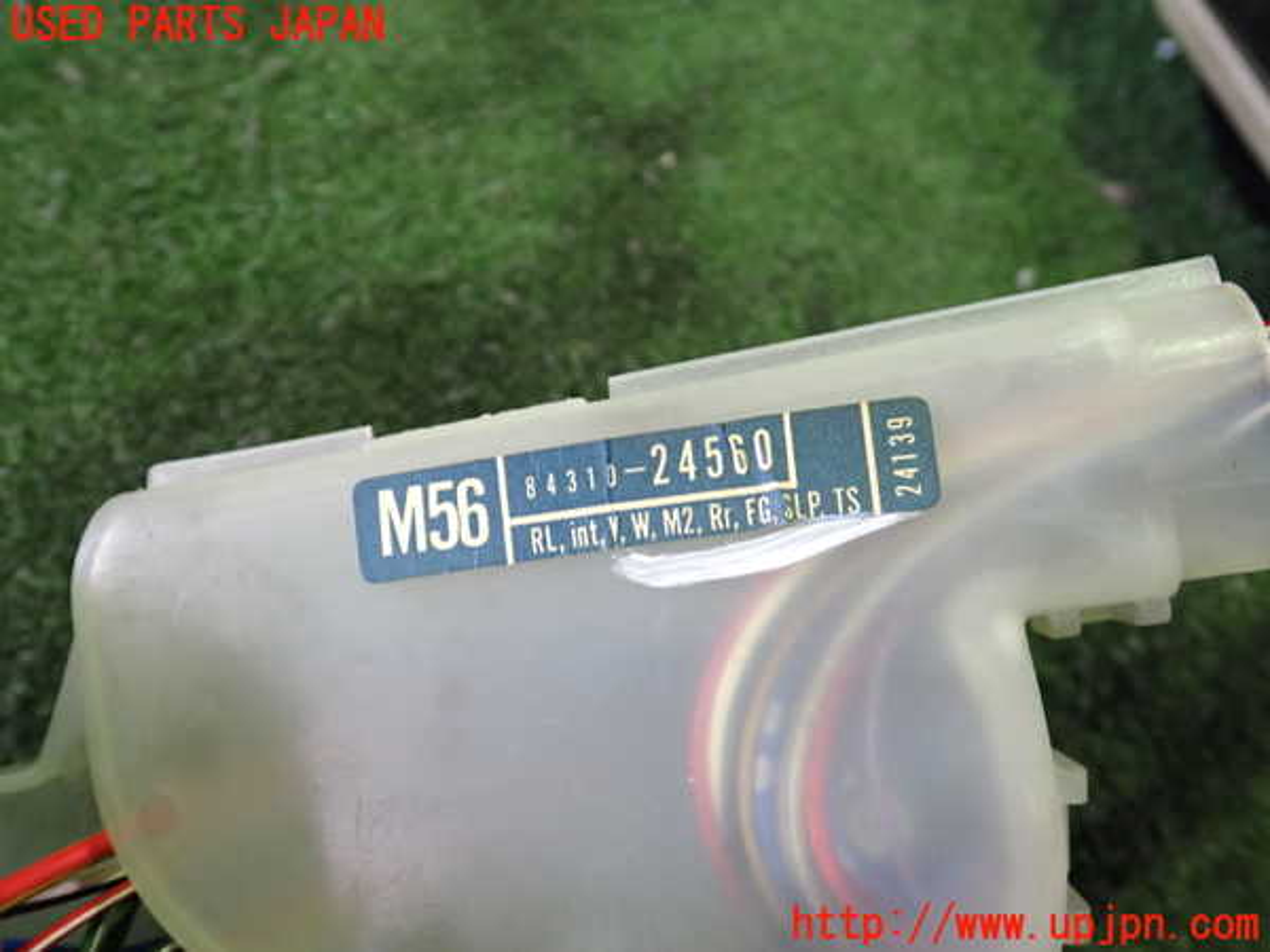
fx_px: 1101
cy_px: 476
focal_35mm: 30
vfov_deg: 46.8
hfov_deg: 60.0
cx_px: 635
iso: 320
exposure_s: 1/30
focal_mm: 5.4
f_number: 2.3
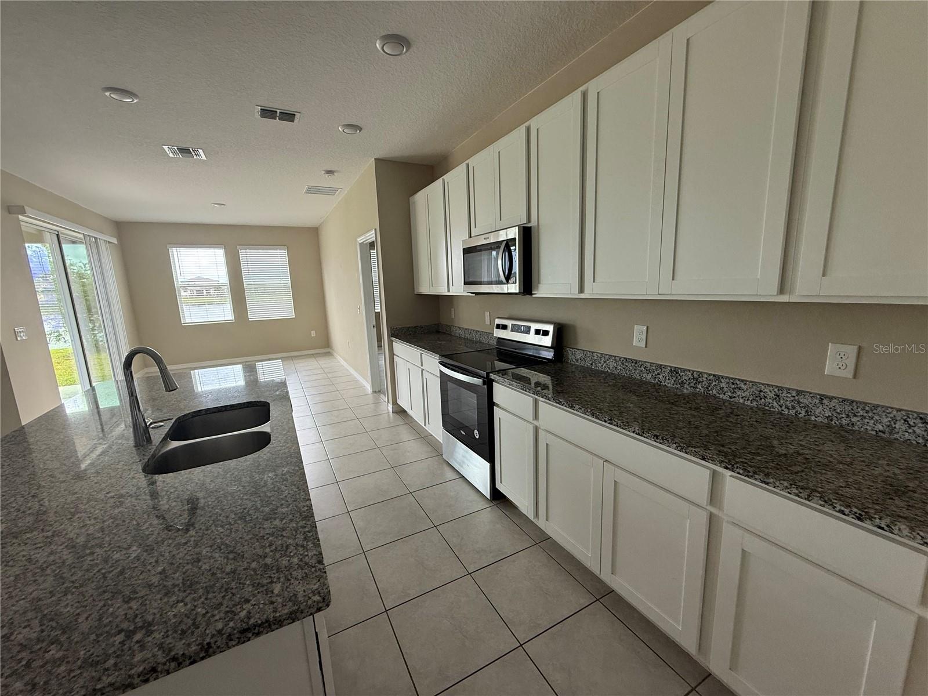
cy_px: 348
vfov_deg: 85.7
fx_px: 375
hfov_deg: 102.1
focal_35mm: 14
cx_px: 464
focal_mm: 2.22
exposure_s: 1/99
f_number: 2.2
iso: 160
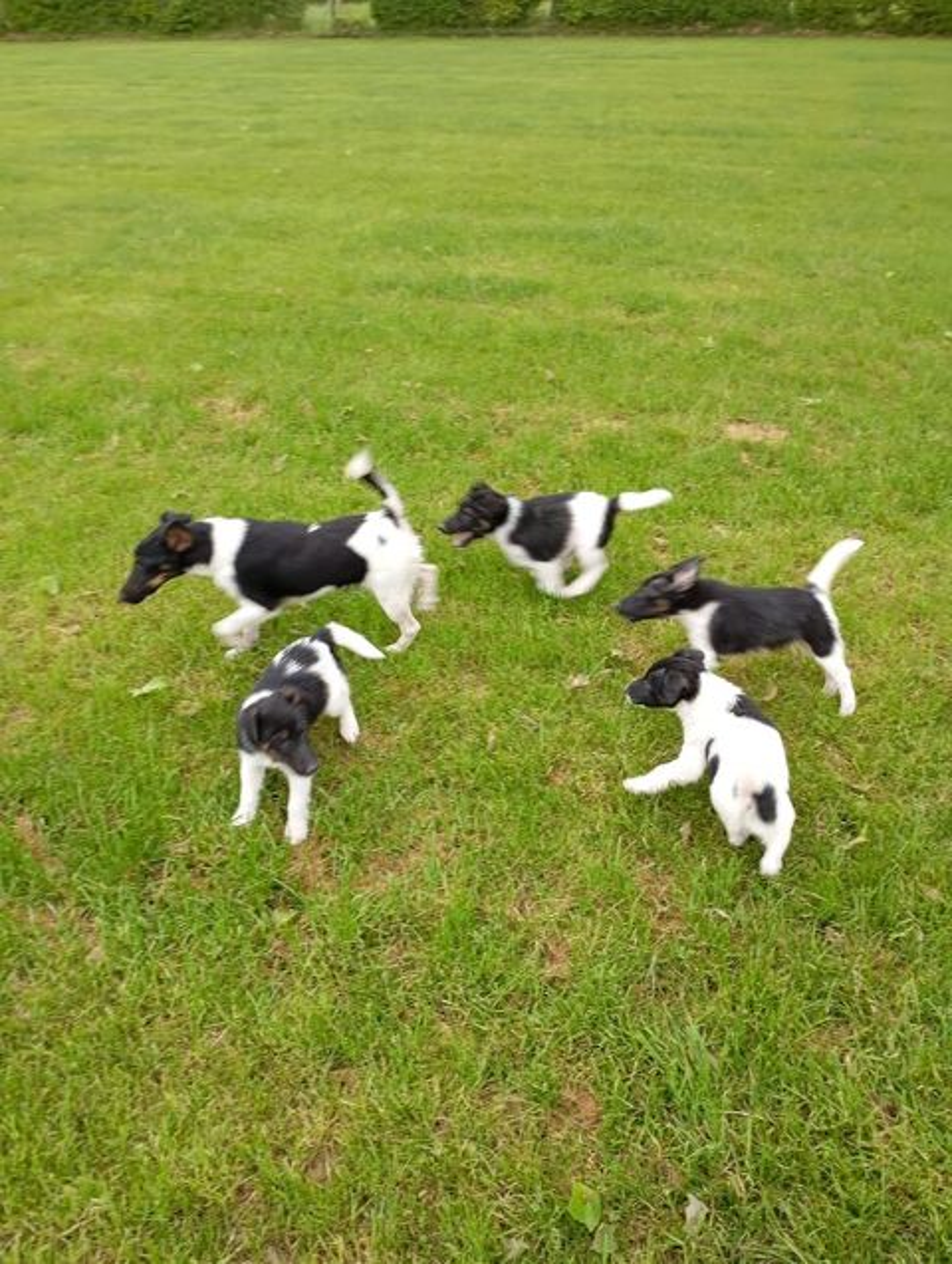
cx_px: 476
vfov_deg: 63.4
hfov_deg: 49.9
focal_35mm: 28
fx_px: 1024
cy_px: 632
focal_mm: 4.27
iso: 185
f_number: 1.8
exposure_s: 1/100
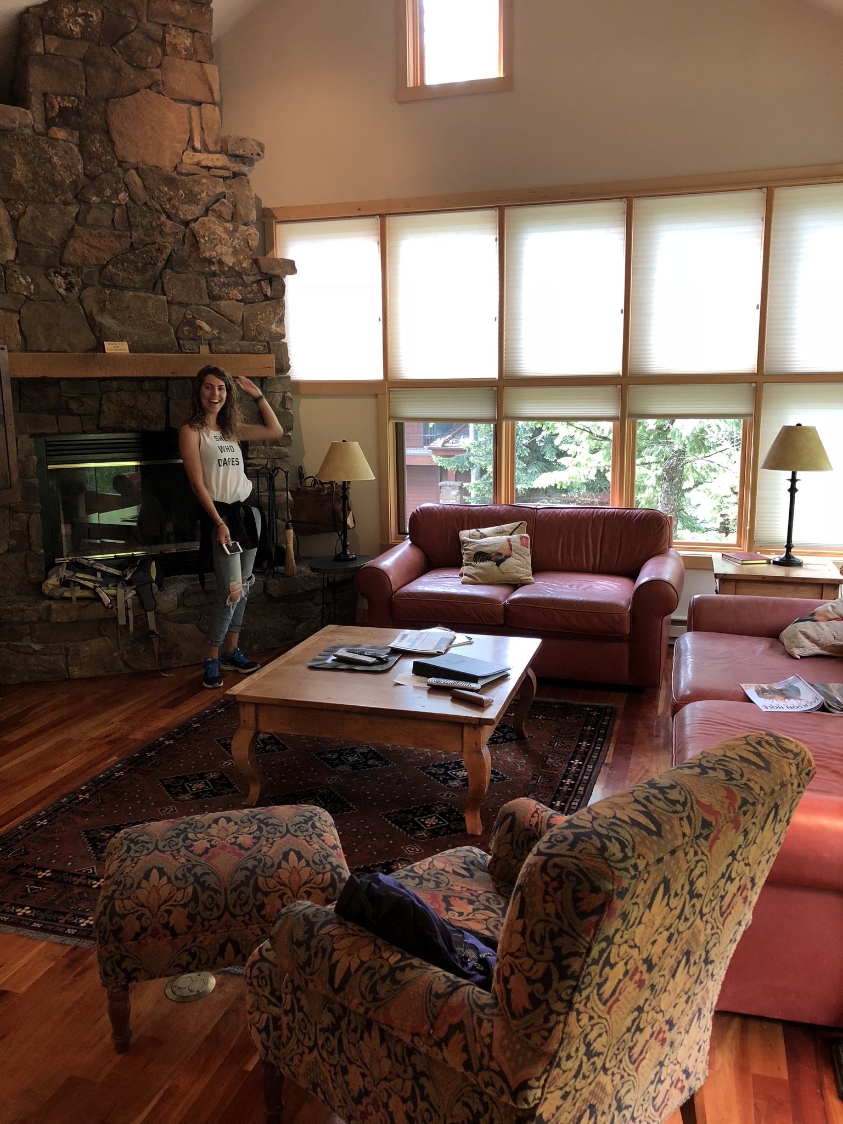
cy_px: 562
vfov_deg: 63.4
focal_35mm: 28
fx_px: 909
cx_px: 422
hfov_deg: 49.7
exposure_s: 1/20
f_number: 1.8
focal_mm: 4
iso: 40
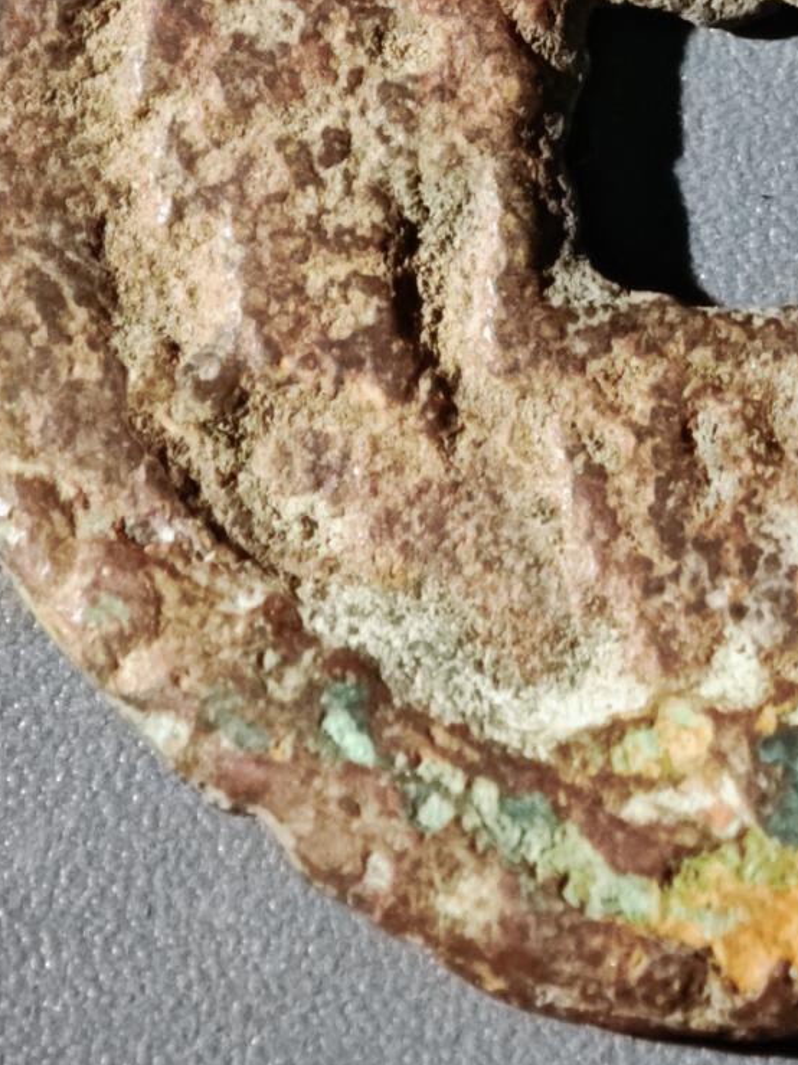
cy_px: 176
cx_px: 732
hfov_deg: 5.5
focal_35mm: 268
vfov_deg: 7.4
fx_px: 8240
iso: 320
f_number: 2
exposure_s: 1/100
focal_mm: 9
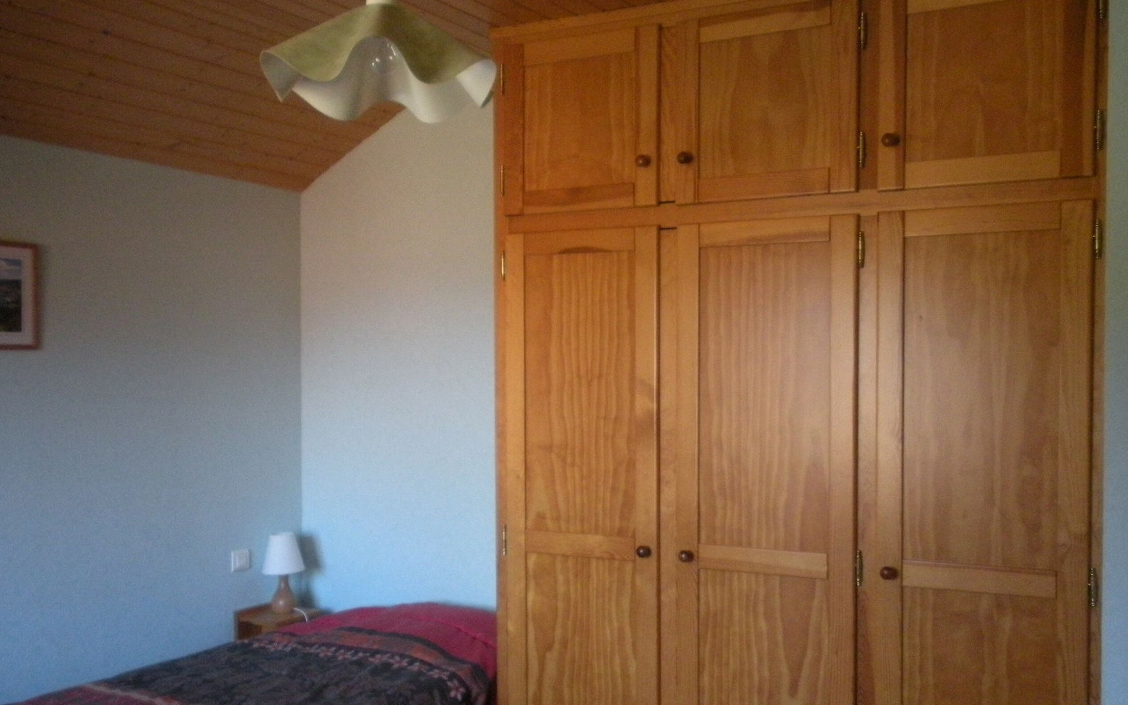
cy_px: 405
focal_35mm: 38
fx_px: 1168
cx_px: 574
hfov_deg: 51.5
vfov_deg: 33.5
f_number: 3.5
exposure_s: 1/60.7
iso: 400
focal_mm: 6.3
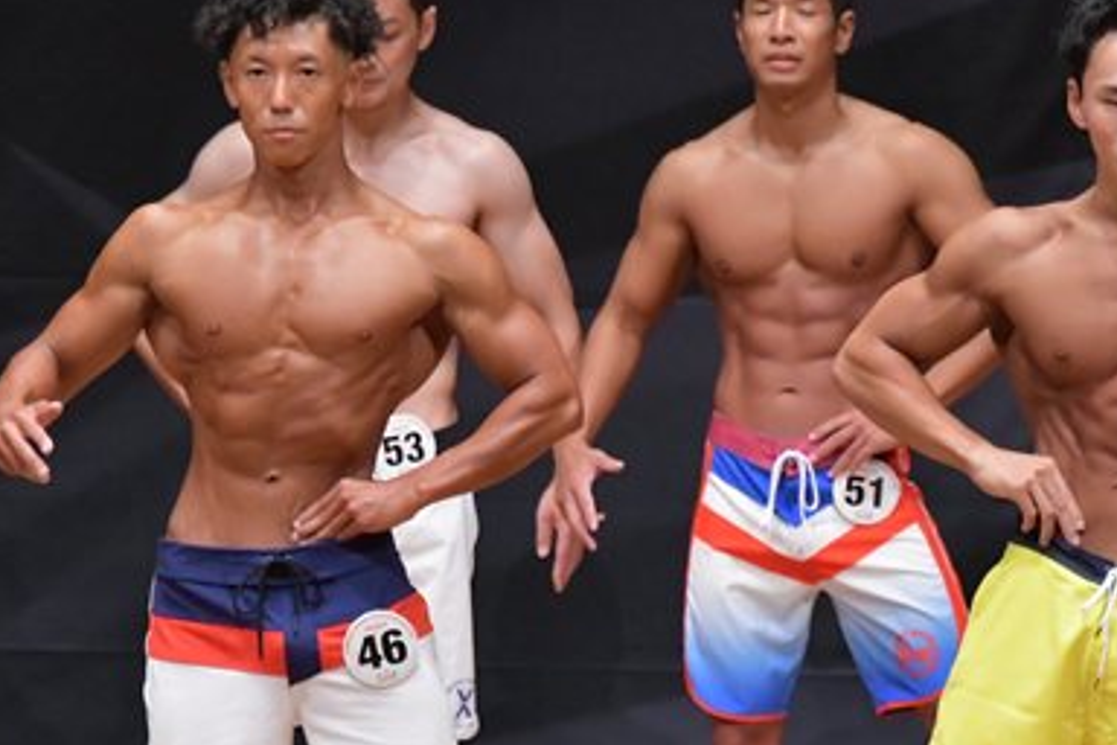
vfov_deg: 2.4
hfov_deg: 3.6
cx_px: 723
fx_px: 17840
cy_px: 591
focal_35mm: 575
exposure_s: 1/400
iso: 6400
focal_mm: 190
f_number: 5.6
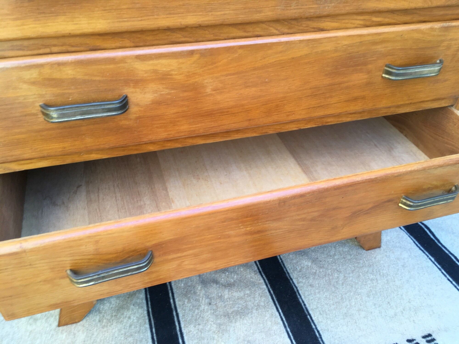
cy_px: 172
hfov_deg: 61.7
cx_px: 230
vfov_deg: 48.2
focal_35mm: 29
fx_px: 385
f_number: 2.2
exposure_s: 1/50
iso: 32
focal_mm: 4.15
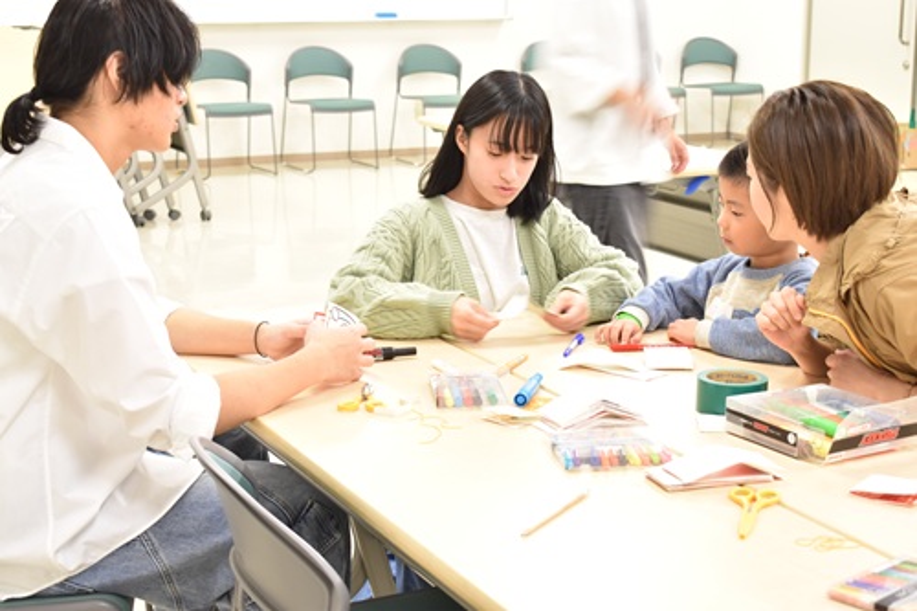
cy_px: 306
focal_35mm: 63
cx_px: 458
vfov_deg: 21.6
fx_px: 1604
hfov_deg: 31.9
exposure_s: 1/20
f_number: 5
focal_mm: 42
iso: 500
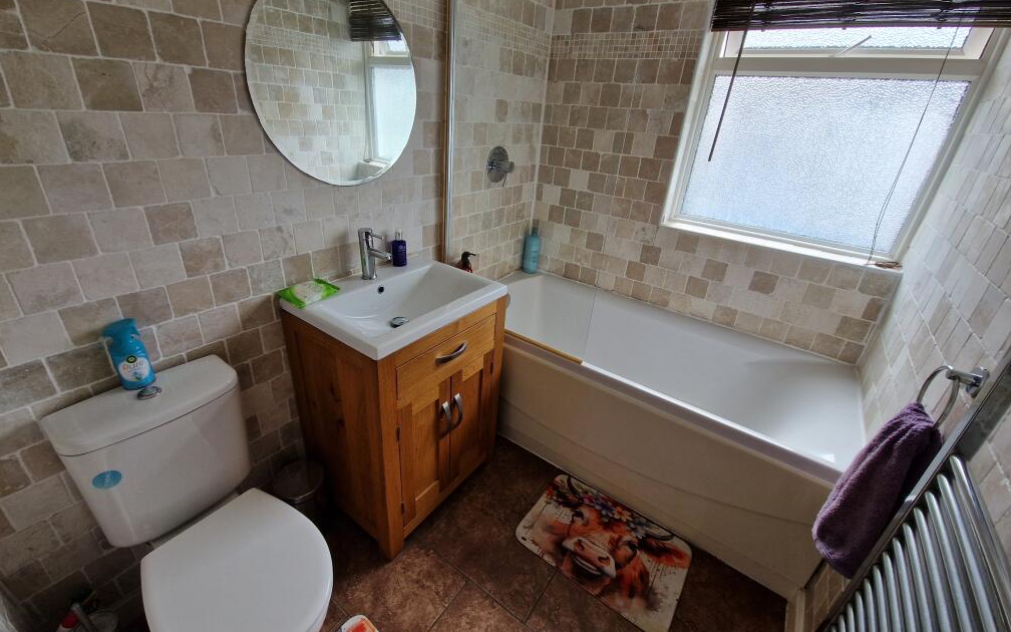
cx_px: 498
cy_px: 301
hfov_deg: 105.3
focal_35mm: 14
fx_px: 386
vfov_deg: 78.6
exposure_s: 1/195
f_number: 2.2
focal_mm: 2.2
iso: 50
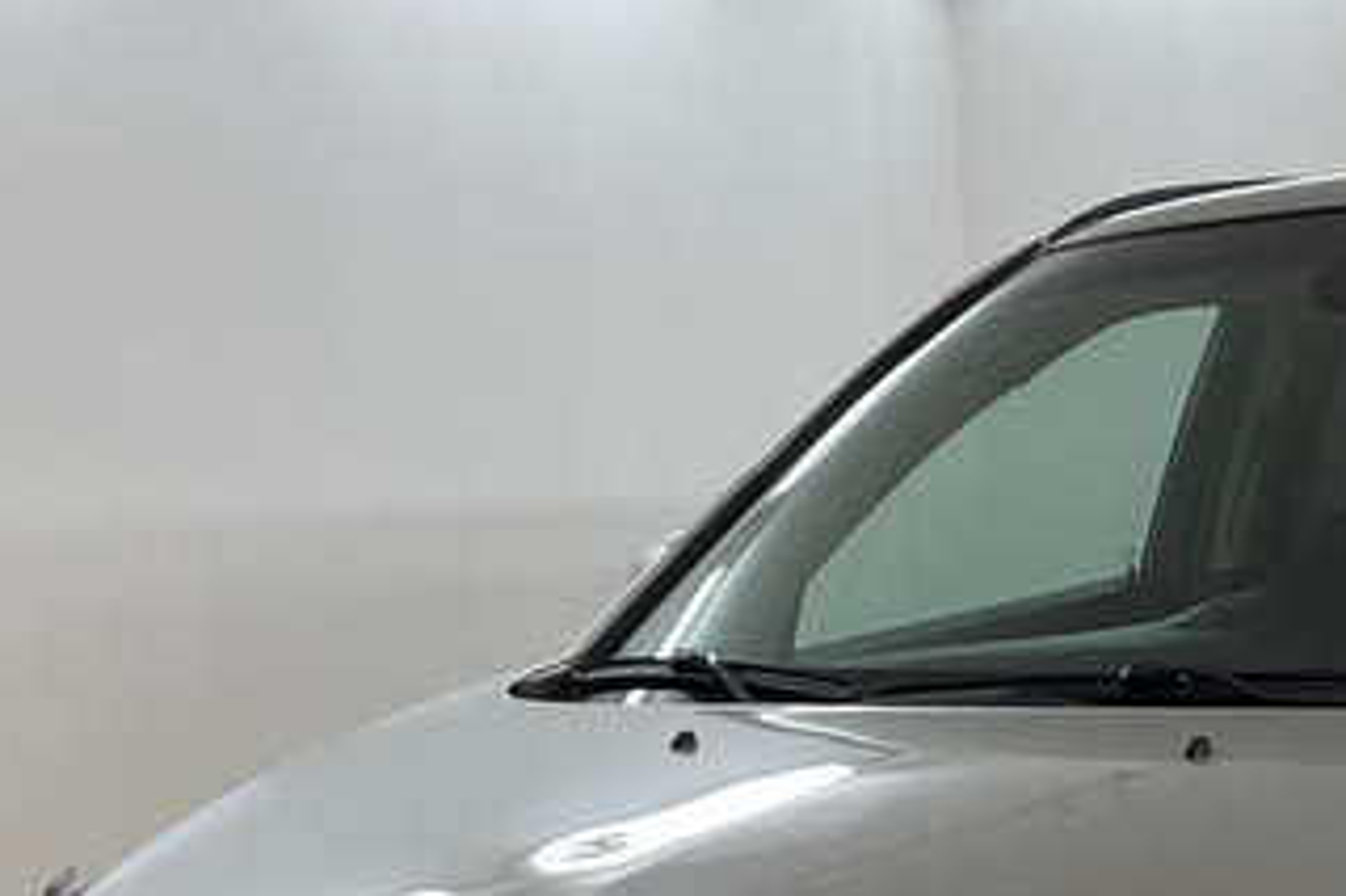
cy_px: 1142
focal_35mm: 76
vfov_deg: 17.0
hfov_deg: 25.8
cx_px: 1207
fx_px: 2840
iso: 32
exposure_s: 1/100
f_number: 1.6
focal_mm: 4.2
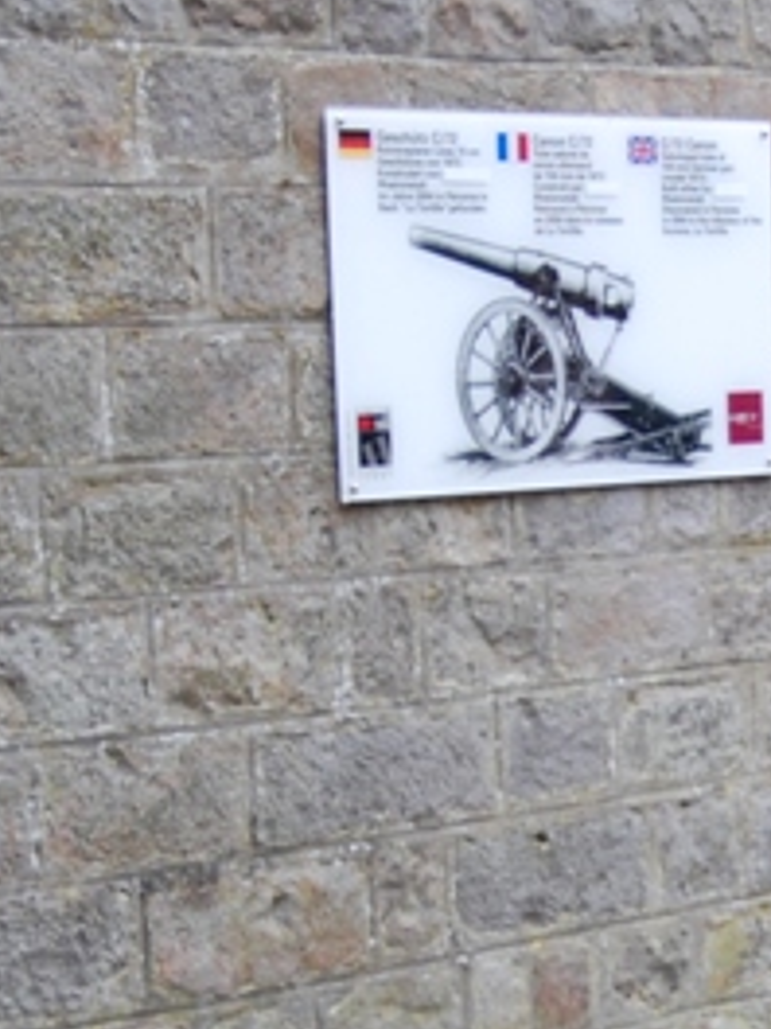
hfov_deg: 11.2
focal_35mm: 131
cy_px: 826
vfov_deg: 15.0
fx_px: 3890
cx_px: 755
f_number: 5.6
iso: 360
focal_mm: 30
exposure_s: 1/125
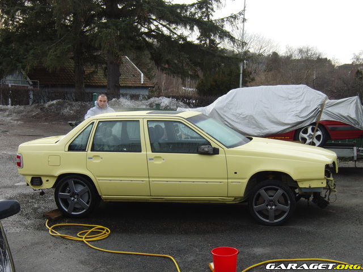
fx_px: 503
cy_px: 136
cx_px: 182
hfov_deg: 39.7
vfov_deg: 30.3
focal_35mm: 48
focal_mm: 8.4
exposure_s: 1/200
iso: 100
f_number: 4
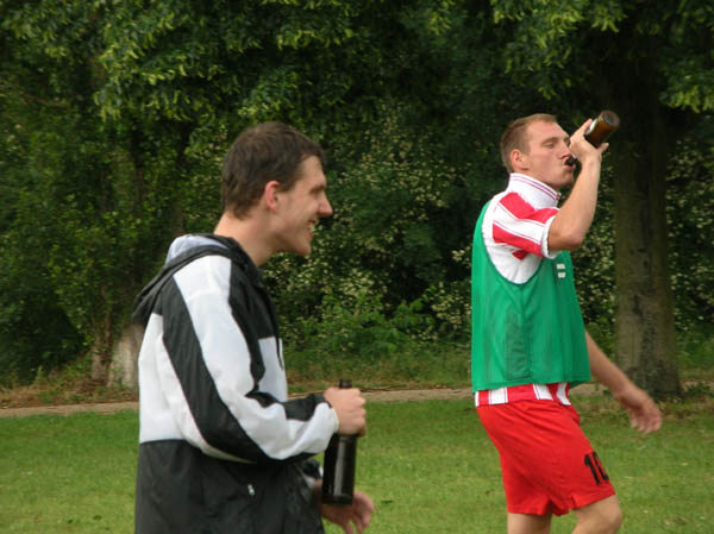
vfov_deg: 4.9
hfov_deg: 6.5
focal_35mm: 303
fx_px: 6245
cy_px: 267
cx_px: 357
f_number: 4.4
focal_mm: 50
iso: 50
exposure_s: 1/126
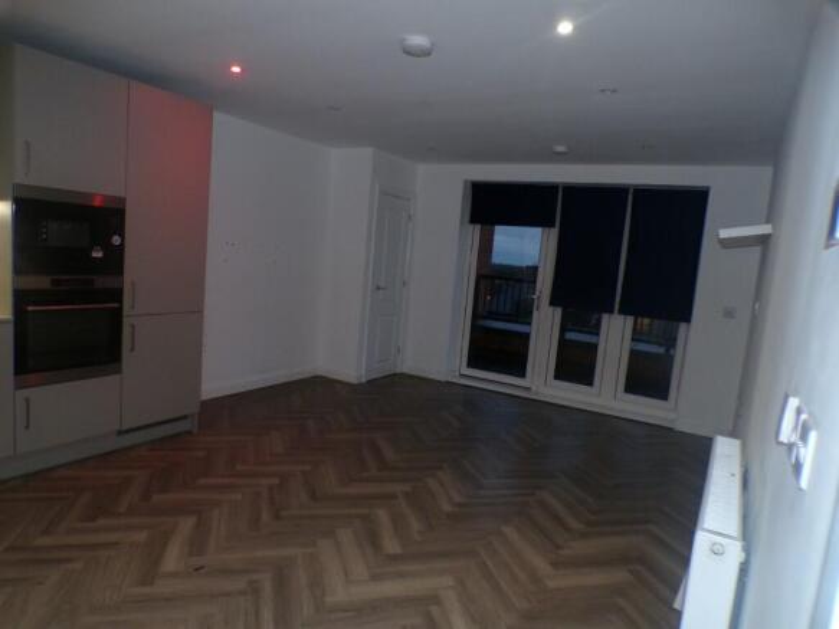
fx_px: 582
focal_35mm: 24
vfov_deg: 56.8
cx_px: 420
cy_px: 314
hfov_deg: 71.6
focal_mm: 4.3
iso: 250
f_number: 3
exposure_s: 1/34
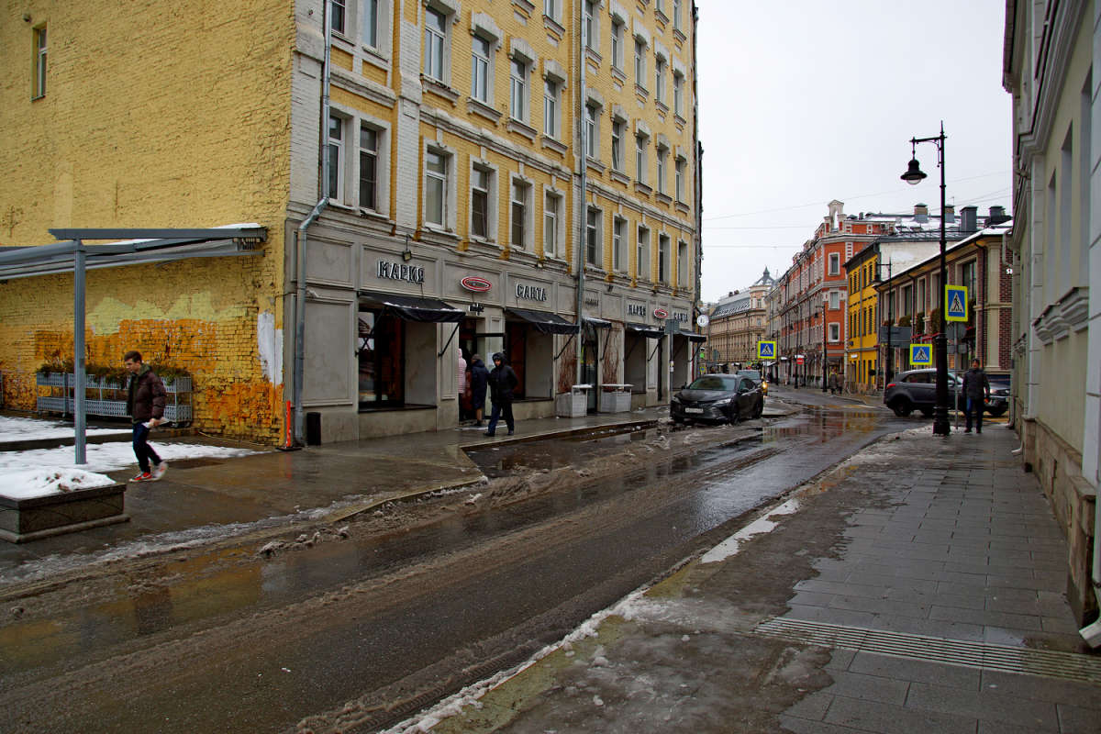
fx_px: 734
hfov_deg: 73.7
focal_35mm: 24
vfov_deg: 53.1
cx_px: 550
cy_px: 367
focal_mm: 16
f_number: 4.5
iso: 100
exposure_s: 1/80
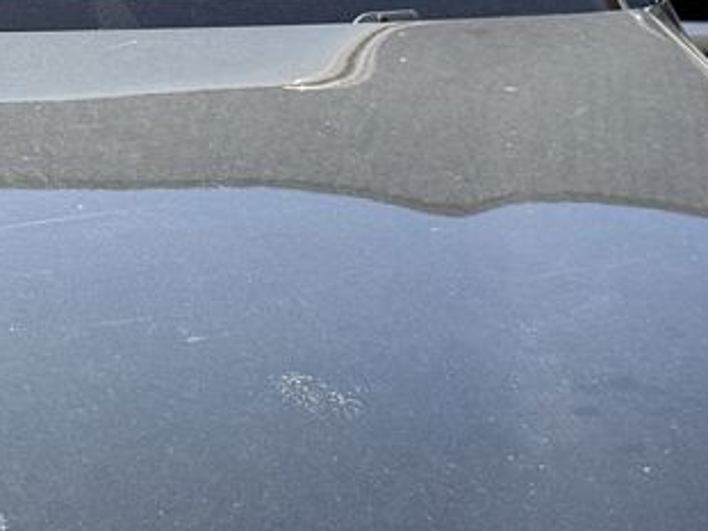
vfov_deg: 10.5
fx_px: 2842
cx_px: -219
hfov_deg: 13.7
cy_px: 599
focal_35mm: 139
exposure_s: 1/1314
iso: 80
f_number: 1.78
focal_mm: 6.76
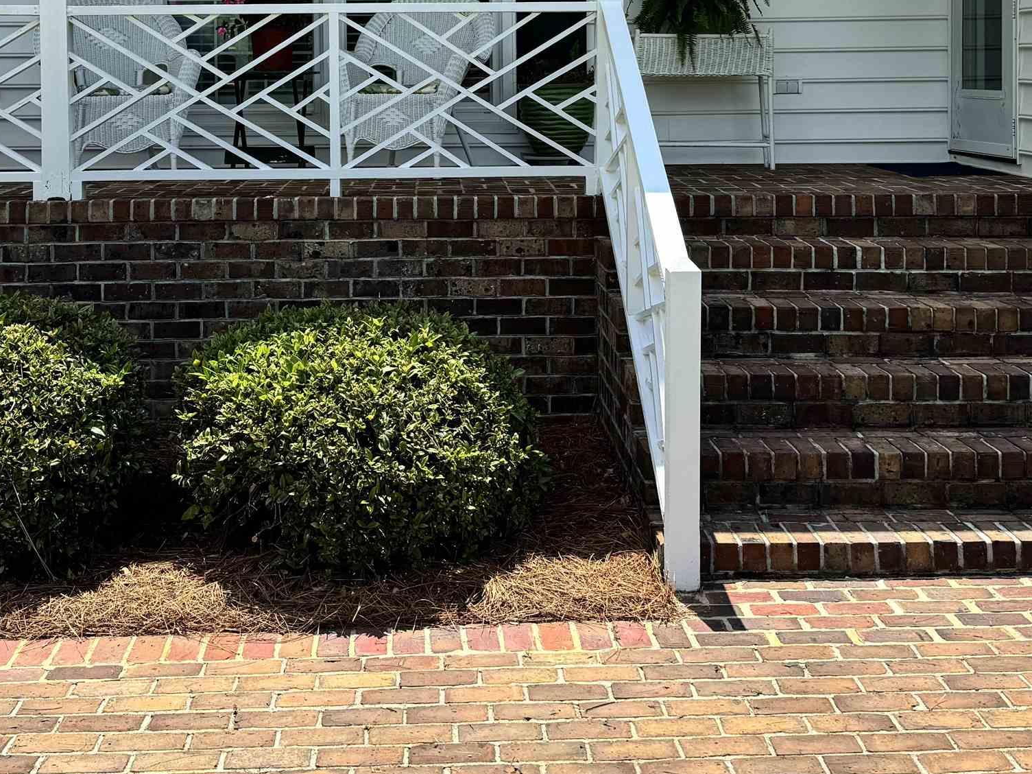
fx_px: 1460
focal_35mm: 49
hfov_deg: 38.8
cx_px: 446
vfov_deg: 28.7
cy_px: 97
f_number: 1.78
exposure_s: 1/2604
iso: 80
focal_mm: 6.76
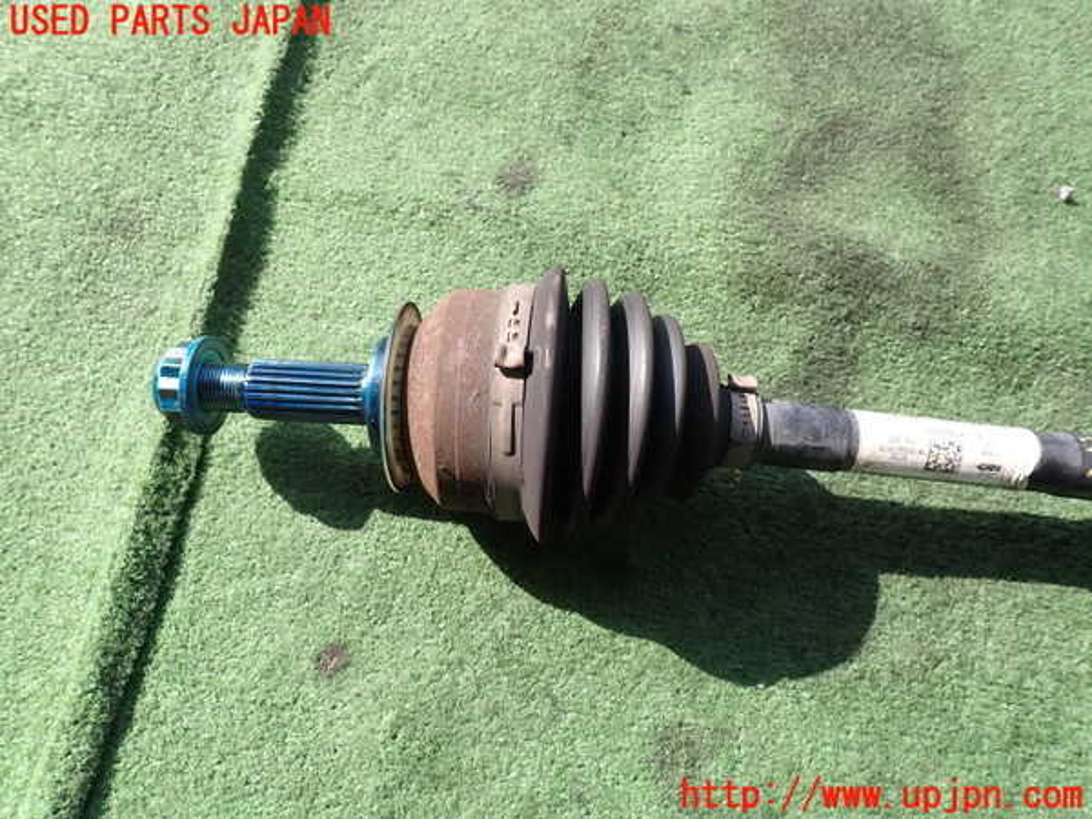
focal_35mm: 25
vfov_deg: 54.9
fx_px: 789
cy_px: 410
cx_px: 546
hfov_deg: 69.4
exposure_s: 1/500
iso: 100
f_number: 2.8
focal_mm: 4.5
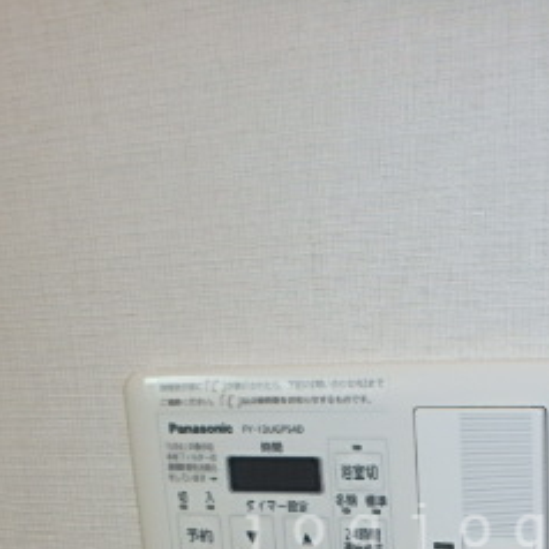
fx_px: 897
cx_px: 399
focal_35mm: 50
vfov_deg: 31.8
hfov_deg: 33.5
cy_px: 531
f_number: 3.5
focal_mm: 3.7
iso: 200
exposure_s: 1/30
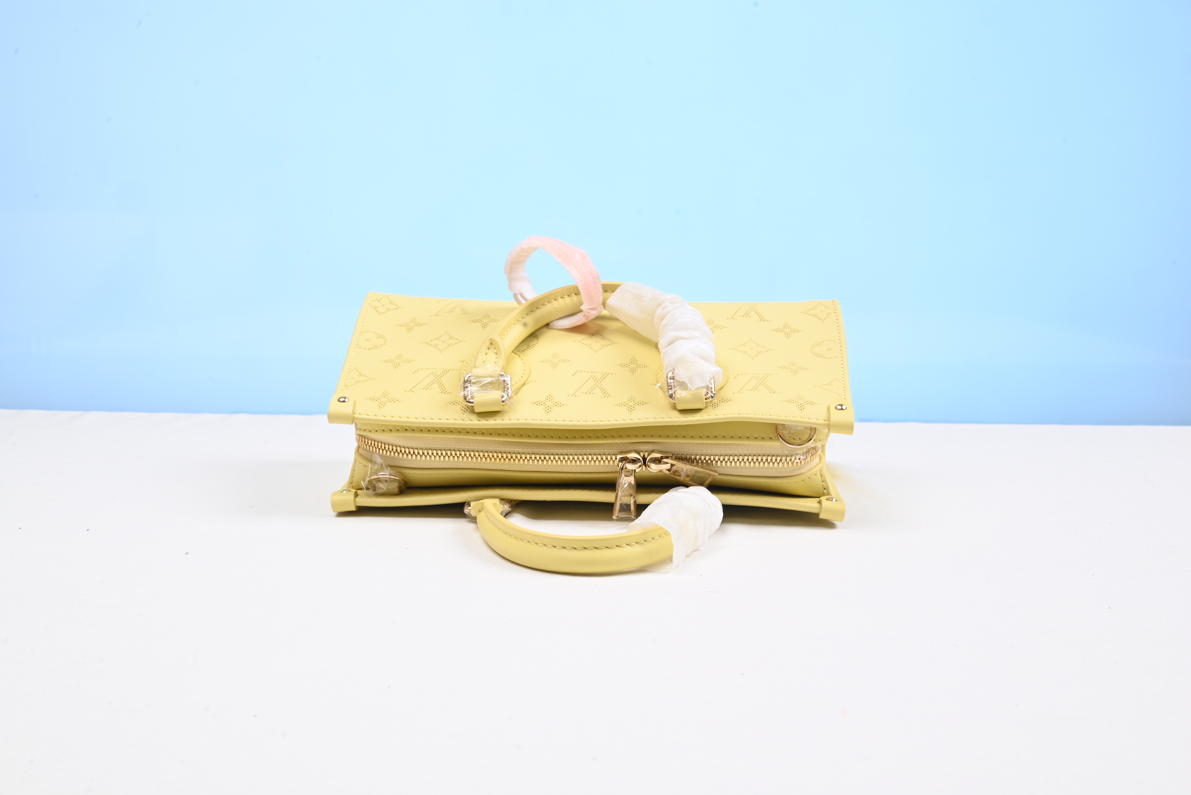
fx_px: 1324
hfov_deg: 48.4
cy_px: 398
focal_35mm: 40
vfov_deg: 33.4
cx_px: 596
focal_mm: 40
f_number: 16
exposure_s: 1/2
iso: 100
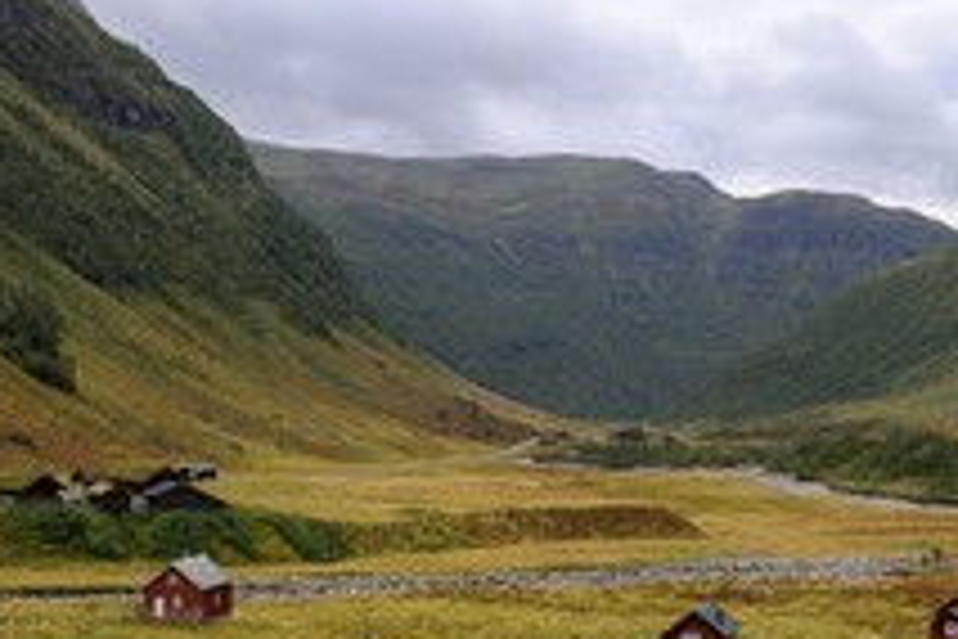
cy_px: 360
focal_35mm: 75
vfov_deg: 18.2
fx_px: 1996
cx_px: 463
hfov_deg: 27.0
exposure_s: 1/125
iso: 400
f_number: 9
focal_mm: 38
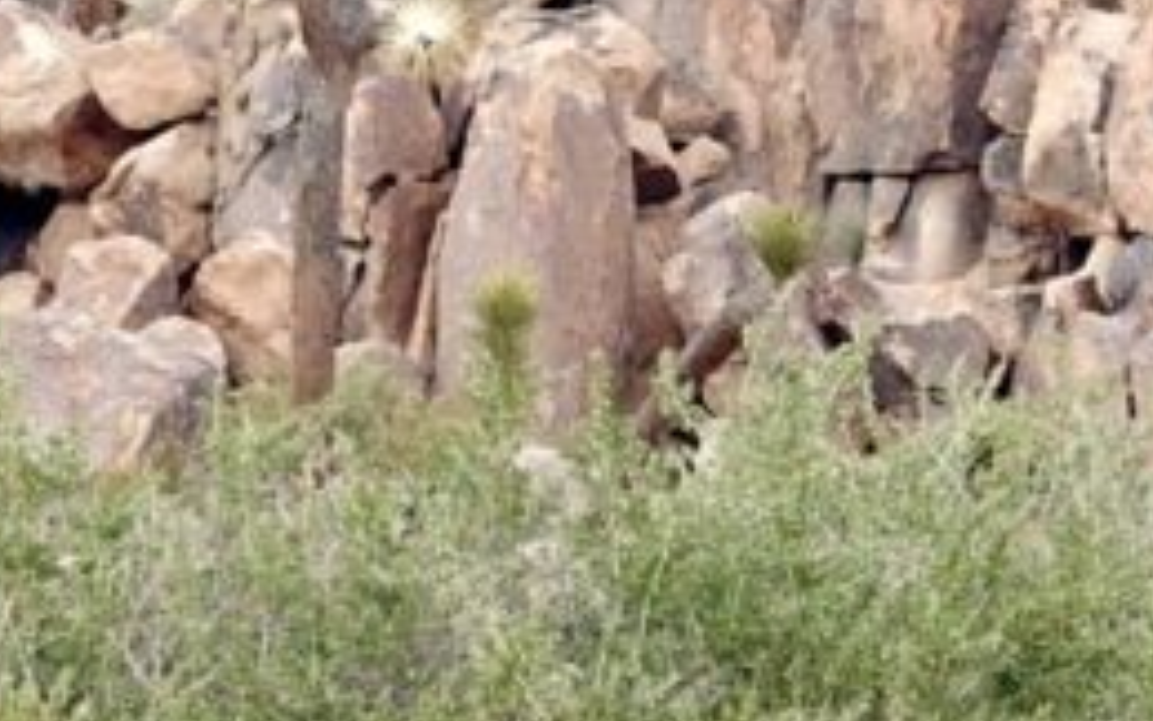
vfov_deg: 6.1
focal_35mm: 214
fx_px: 6726
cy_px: -27
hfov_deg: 9.8
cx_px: 788
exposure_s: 1/160
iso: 125
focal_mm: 9
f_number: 4.5
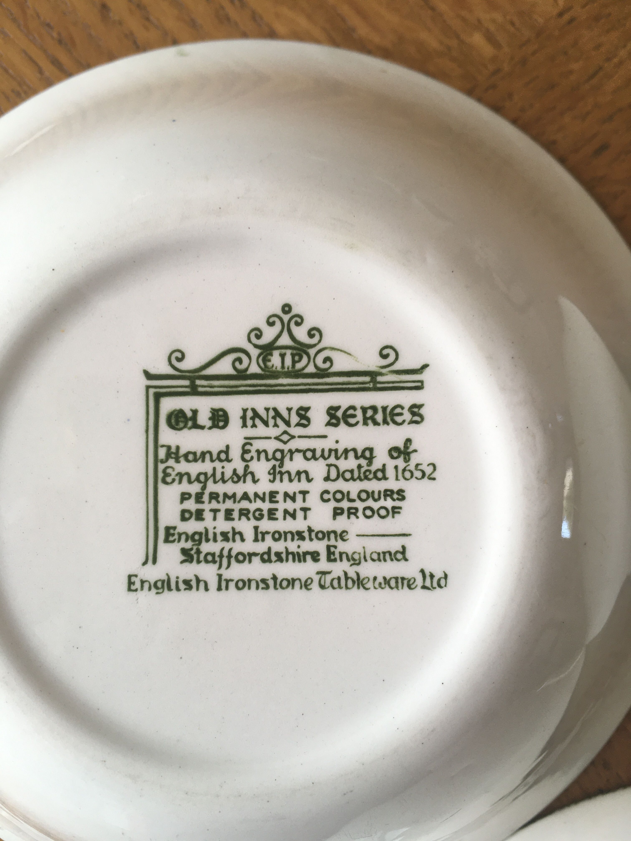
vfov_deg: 61.7
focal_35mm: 29
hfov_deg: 48.2
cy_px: 420
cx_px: 316
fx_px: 705
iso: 32
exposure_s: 1/50
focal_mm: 4.15
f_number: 2.2
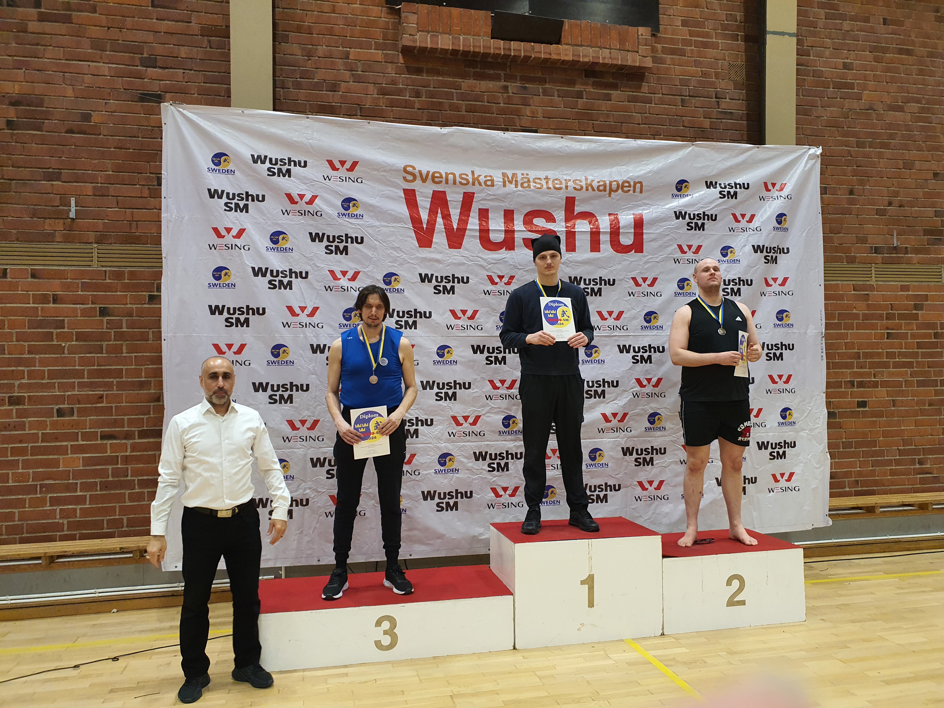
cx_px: 472
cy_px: 354
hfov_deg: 67.3
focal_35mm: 26
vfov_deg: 53.1
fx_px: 709
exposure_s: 1/100
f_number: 2.4
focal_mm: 4.3
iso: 200
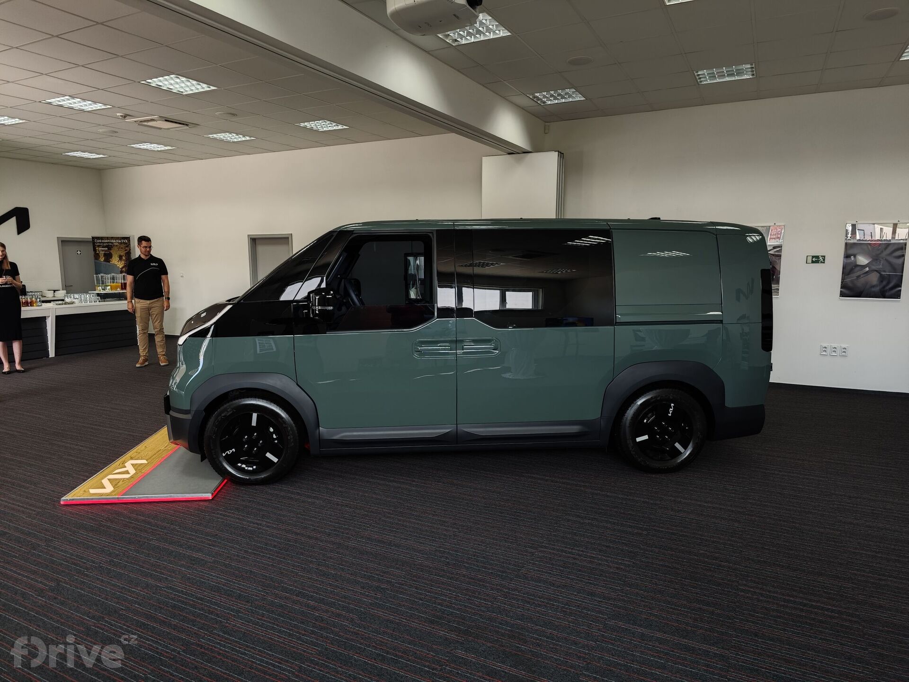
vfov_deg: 58.9
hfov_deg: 73.9
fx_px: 604
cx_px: 454
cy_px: 341
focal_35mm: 23
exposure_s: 1/101
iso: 400
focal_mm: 8.72
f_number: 2
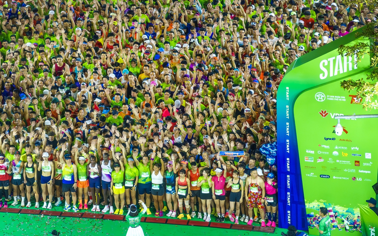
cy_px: 130
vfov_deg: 7.4
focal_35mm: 177
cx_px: 189
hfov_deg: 11.8
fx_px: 1824
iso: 800
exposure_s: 1/60
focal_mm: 30.71
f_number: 3.4
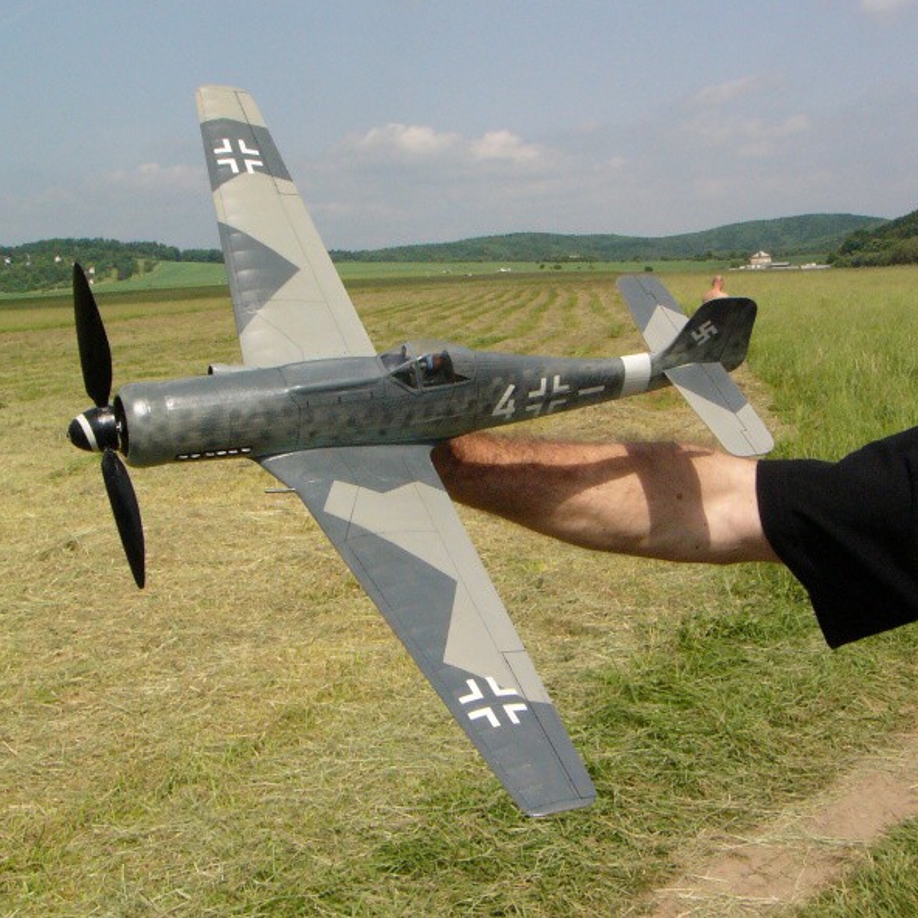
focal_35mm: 49
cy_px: 454
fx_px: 1470
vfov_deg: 34.7
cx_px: 436
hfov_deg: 34.7
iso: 200
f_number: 8
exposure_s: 1/1000
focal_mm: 6.8
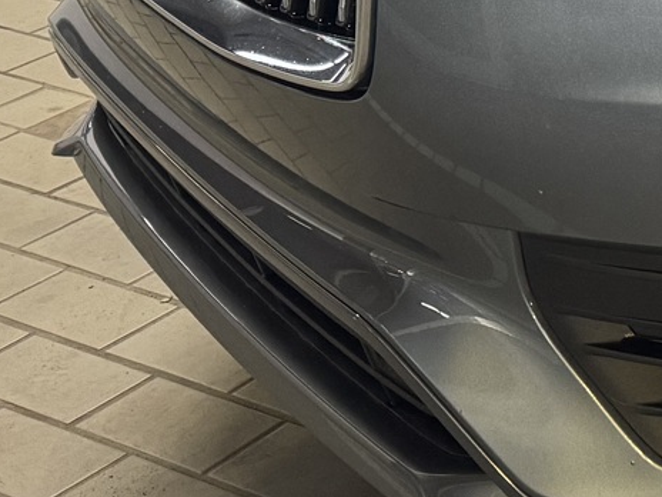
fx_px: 2027
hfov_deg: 14.6
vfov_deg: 13.4
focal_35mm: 106
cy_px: -184
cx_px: 1398
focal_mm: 6.76
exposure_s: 1/60
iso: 250
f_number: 1.78
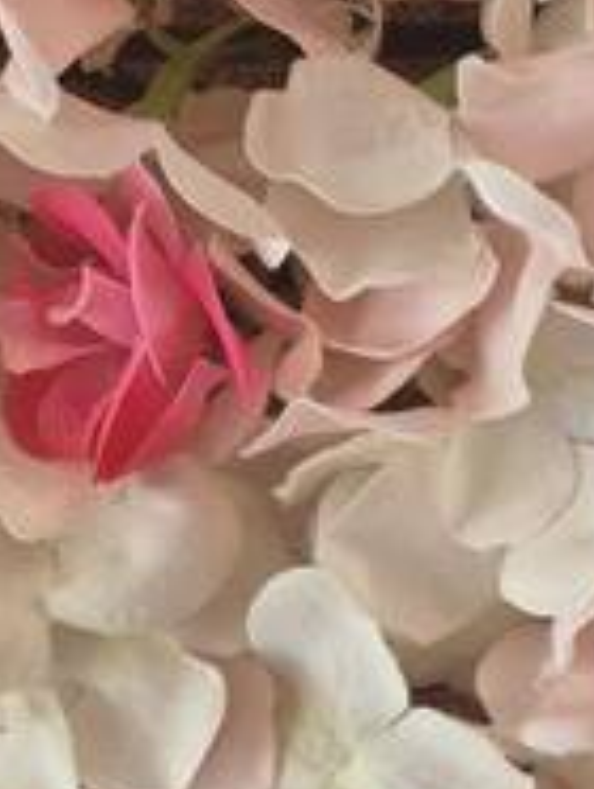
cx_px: 916
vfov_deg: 25.9
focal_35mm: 74
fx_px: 1689
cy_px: 624
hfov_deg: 17.7
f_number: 1.8
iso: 100
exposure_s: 1/100
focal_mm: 5.4
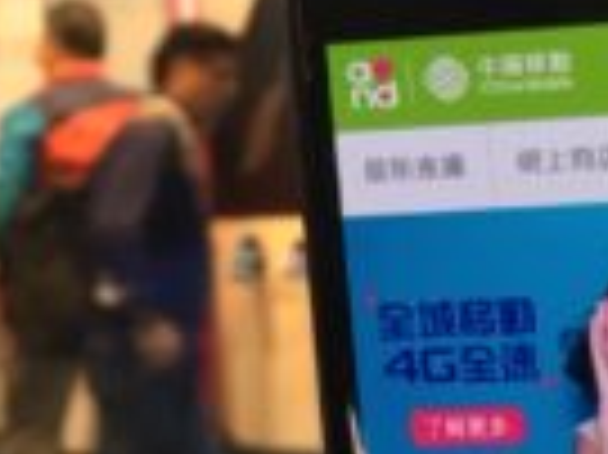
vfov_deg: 9.6
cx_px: -113
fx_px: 2615
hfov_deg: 12.9
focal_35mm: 149
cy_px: -294
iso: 40
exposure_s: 1/33
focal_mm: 4.15
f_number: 2.2
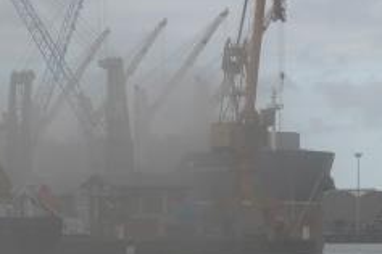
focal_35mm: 283
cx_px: 193
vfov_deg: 4.9
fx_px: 3003
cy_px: 133
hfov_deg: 7.3
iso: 100
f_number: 5
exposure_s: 1/200
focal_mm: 25.9
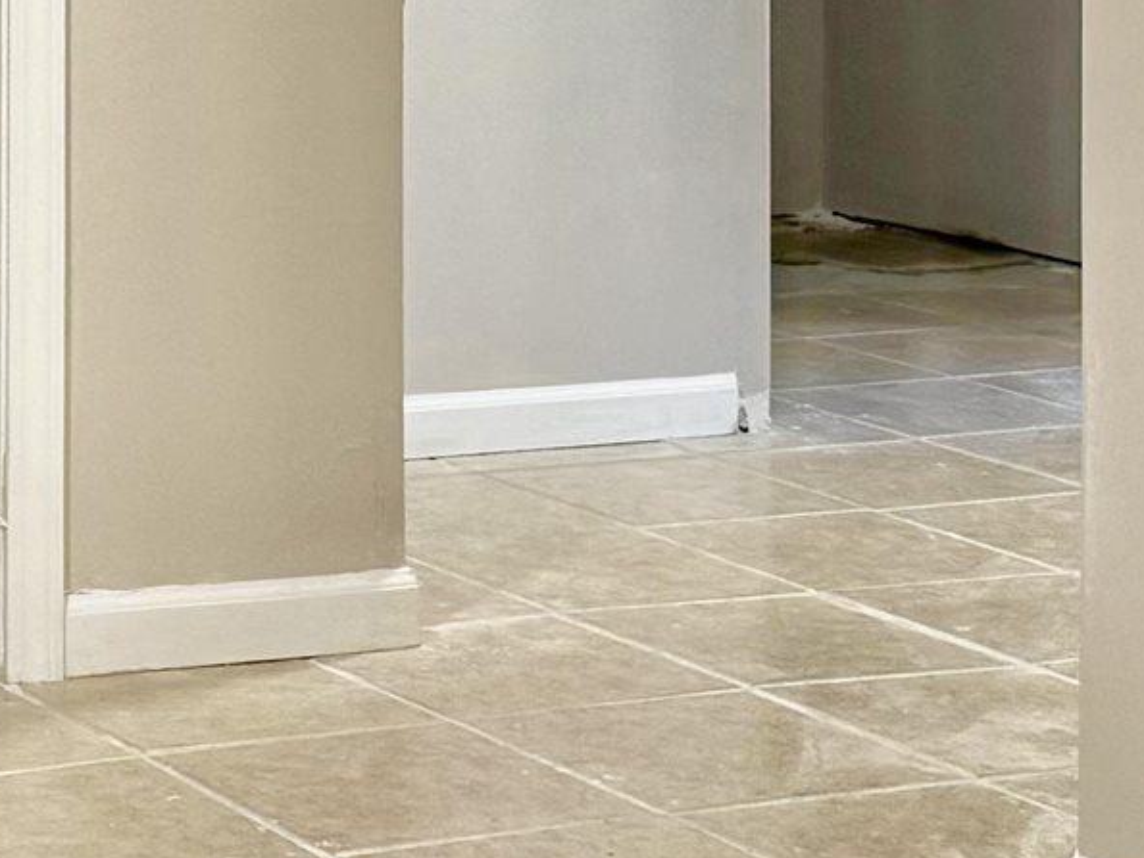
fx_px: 4097
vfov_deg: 11.6
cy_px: -292
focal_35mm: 124
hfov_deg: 15.3
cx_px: -213
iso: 160
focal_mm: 6.76
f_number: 1.78
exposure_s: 1/60
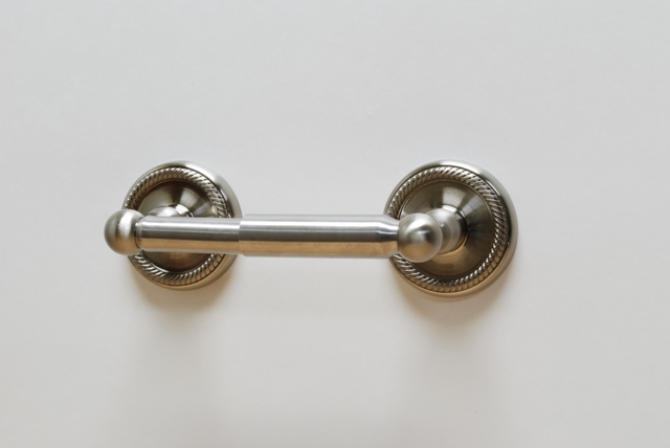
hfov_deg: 24.6
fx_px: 1537
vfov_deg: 16.6
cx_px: 335
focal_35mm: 82
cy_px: 224
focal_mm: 55
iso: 100
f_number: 18
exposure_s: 1.5
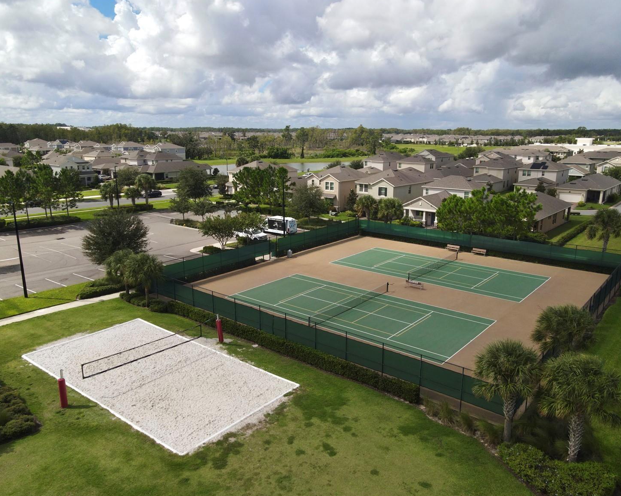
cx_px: 323
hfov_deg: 66.0
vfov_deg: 54.9
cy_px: 255
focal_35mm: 26
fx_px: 478
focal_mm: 4.5
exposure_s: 1/1000
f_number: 2.8
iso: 100
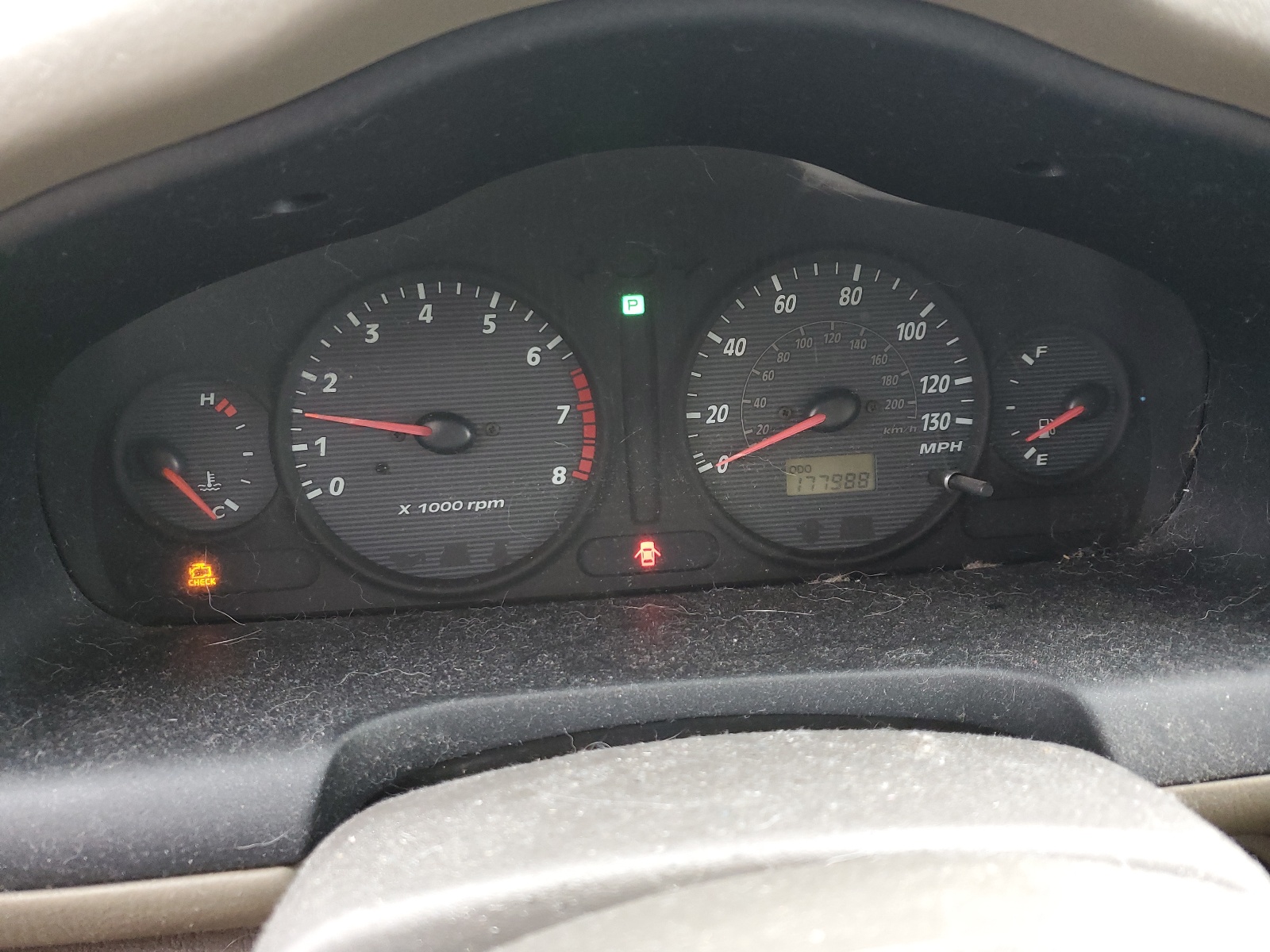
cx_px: 635
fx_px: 954
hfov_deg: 67.3
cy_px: 476
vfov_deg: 53.1
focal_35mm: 26
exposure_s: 1/60.2
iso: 130
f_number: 1.5
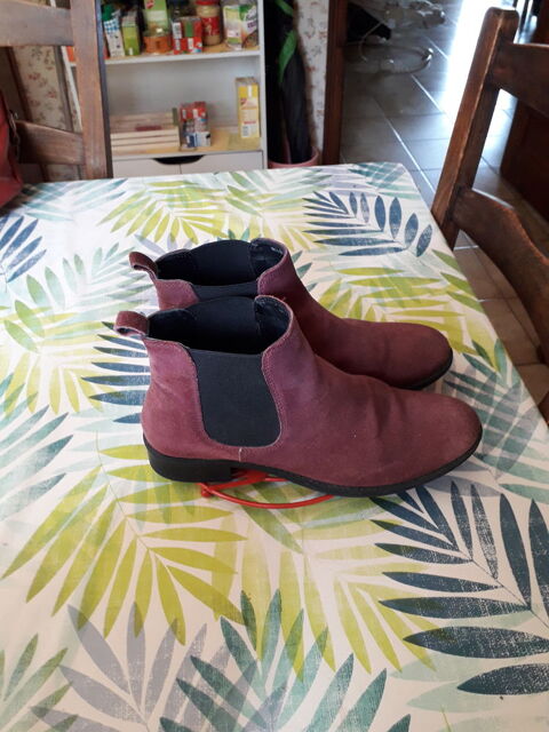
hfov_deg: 51.4
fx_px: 571
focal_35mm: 27
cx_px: 274
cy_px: 366
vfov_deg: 65.3
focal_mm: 3.6
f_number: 1.9
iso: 200
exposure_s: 1/33
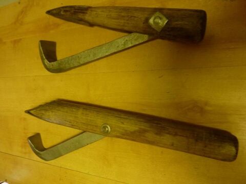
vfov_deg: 54.9
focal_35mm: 25
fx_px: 178
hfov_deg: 69.4
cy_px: 92
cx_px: 123
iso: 400
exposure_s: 1/20
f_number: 3.3
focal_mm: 4.1
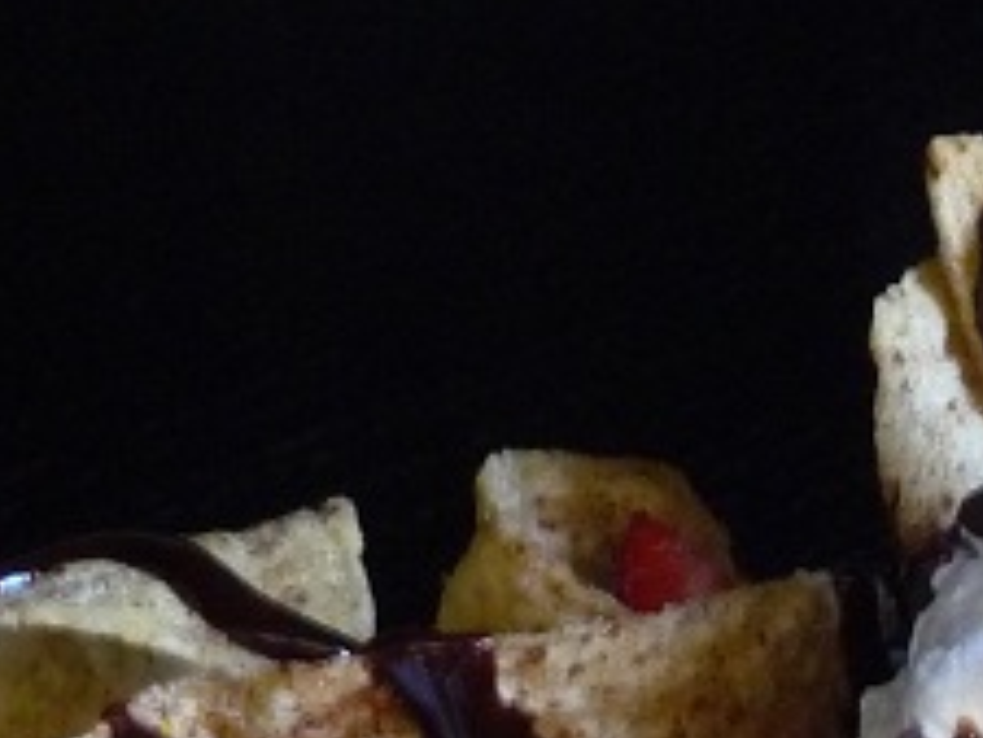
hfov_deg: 13.1
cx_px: 1289
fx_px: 4120
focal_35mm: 145
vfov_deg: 10.1
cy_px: 834
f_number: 3.9
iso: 400
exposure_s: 1/8
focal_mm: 6.7
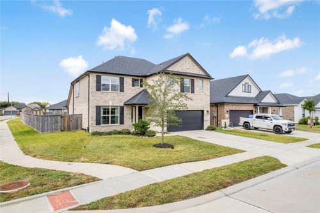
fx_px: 195
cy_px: 106
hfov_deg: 78.6
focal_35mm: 22
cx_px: 160
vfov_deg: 57.2
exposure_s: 1/1000
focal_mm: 8.38
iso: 100
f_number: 2.8
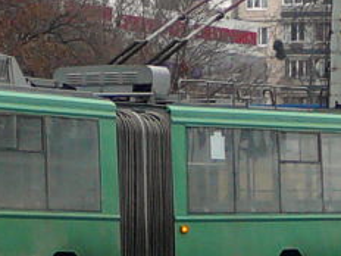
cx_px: -101
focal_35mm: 313
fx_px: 3083
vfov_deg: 4.7
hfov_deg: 6.3
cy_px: 44
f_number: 3.7
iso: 100
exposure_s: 1/125
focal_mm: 10.5
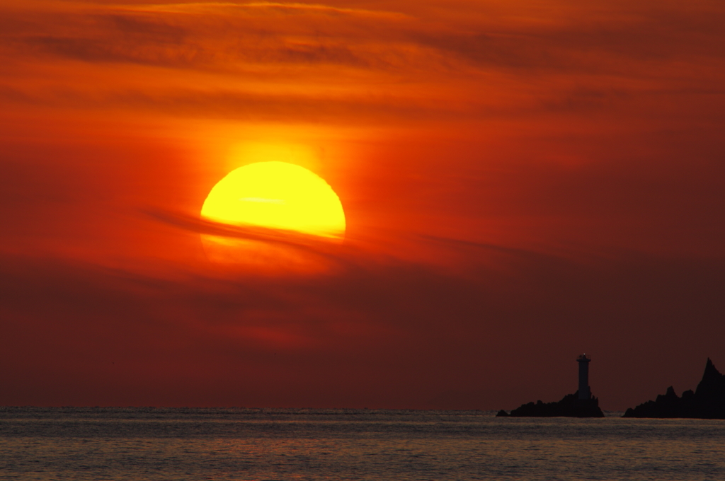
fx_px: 15085
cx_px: 362
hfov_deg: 2.8
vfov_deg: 1.8
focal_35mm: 750
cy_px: 240
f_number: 13
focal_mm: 500
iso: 100
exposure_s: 1/320
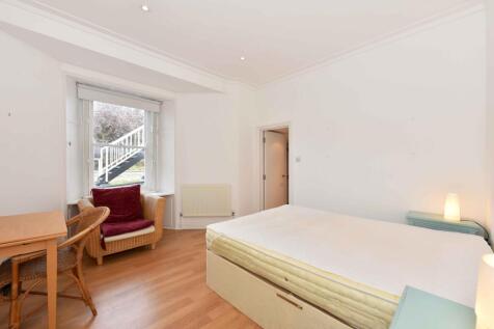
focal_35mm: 14
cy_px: 164
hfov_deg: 104.3
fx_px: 192
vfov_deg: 81.2
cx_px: 247
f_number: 10
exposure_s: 1/20
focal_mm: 14
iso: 200
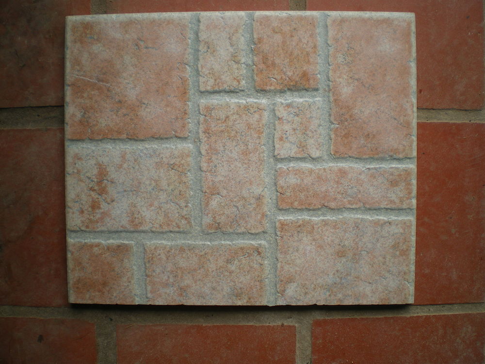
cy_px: 182
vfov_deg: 39.7
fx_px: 504
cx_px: 242
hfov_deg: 51.4
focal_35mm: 36
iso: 50
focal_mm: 6.3
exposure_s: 1/60
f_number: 3.1
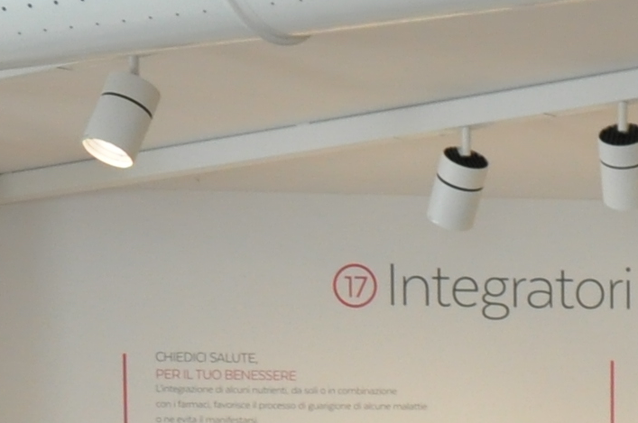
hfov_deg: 10.9
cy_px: 922
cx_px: 925
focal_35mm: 182
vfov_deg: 7.2
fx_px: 3220
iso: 800
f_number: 5.6
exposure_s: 1/50
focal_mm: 20
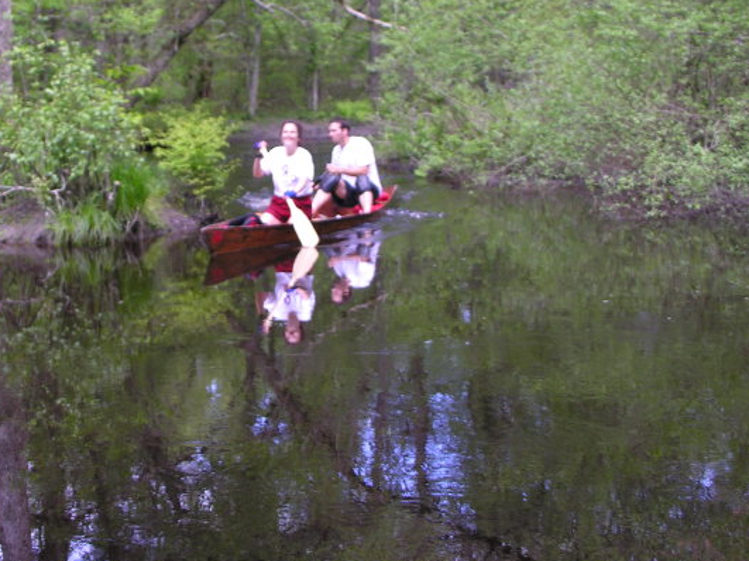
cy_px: 292
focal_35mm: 58
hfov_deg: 32.9
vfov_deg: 25.2
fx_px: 1255
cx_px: 240
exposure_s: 1/125
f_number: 2.8
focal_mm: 8.9
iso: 50
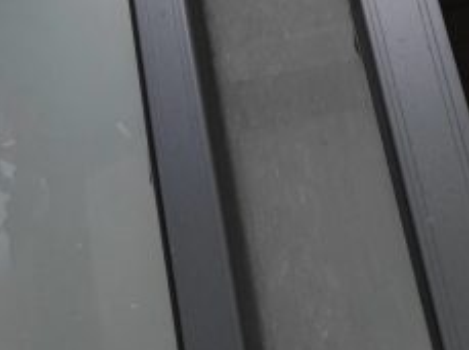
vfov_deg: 11.0
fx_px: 1799
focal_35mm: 133
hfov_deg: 13.9
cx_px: -246
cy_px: -43
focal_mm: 7.59
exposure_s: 1/50
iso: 387
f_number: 1.95
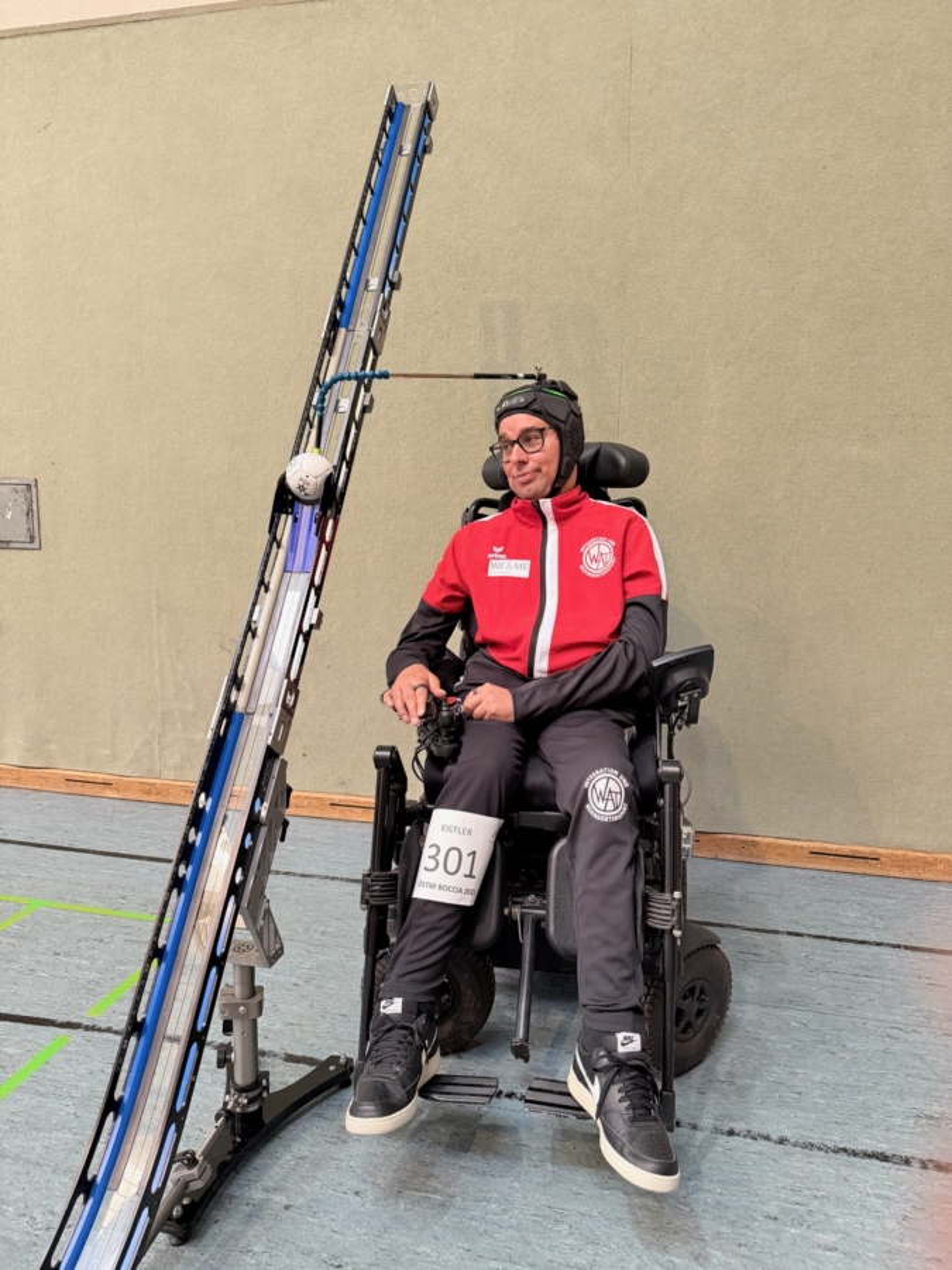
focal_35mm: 24
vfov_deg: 71.6
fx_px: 880
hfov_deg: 56.8
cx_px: 476
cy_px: 635
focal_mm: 6.76
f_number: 1.78
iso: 500
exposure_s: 1/50
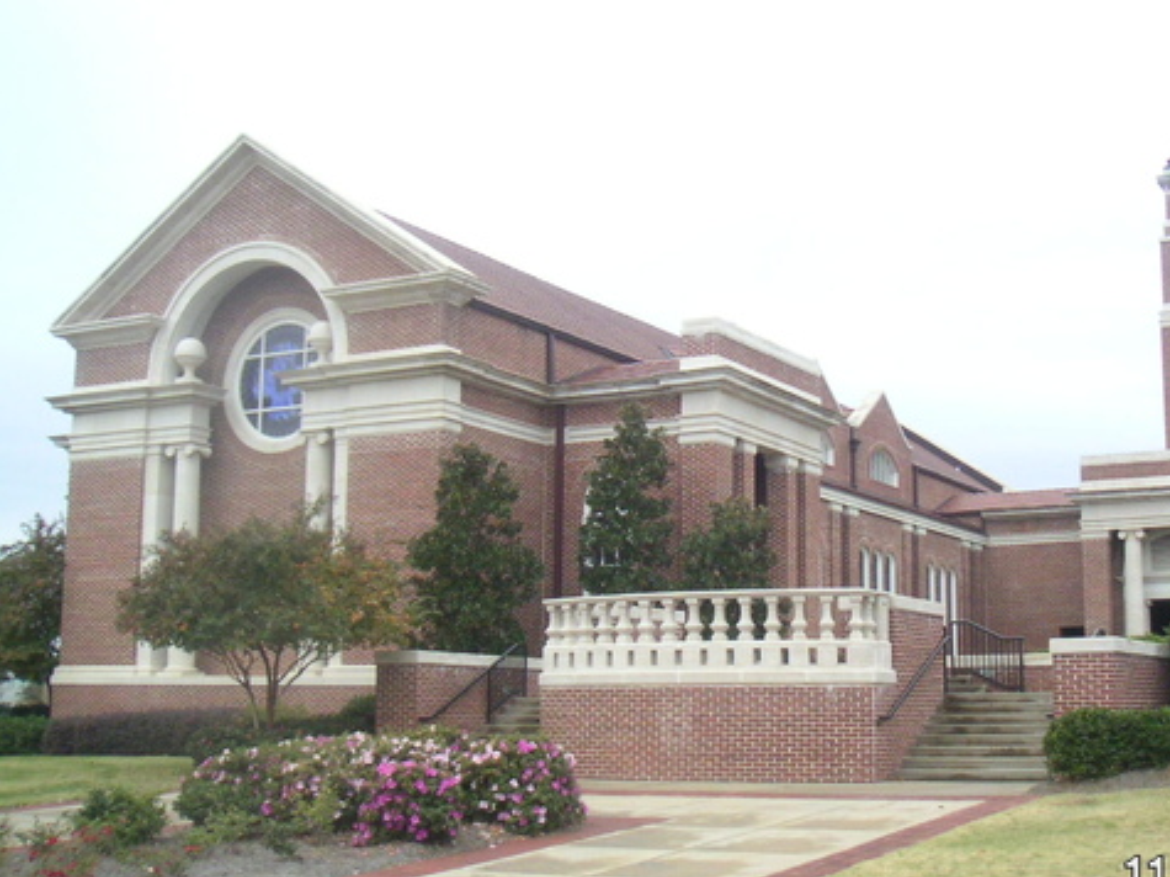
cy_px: 431
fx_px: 1622
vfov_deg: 30.3
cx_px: 736
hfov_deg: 39.4
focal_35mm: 48
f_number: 2.8
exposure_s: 1/45
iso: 160
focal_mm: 6
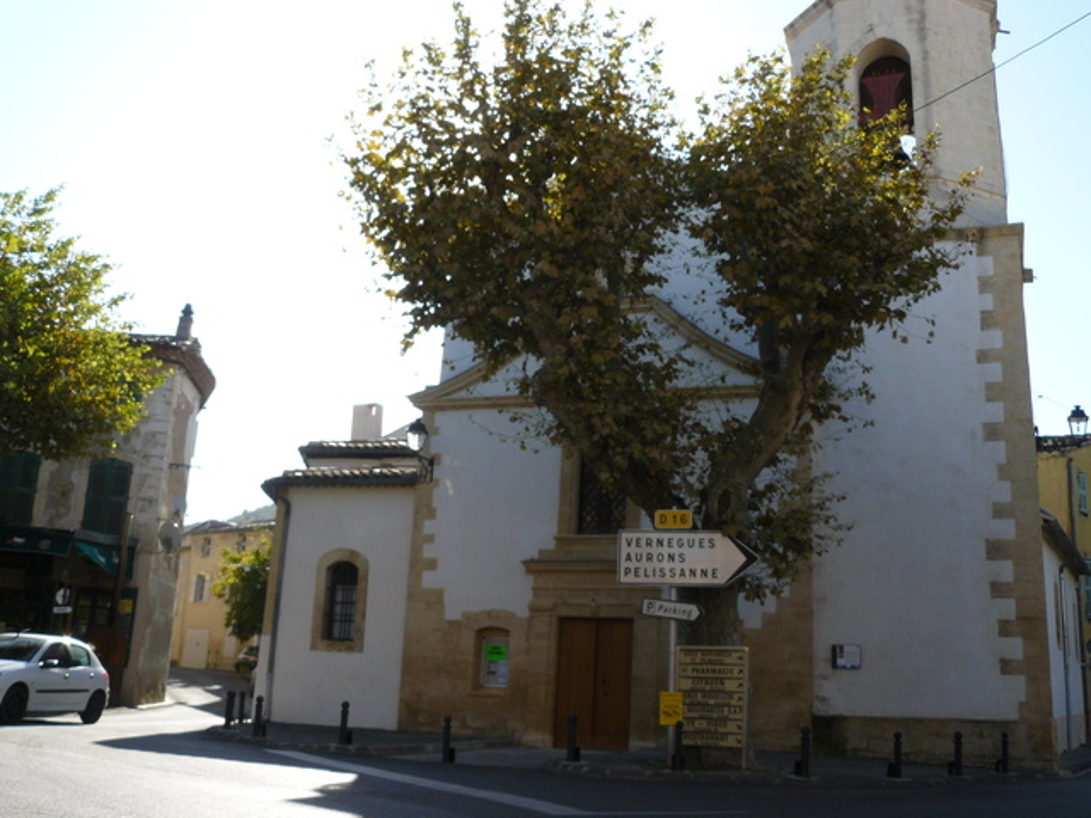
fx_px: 1135
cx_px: 546
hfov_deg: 51.4
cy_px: 409
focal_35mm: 36
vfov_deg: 39.7
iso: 100
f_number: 5.6
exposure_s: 1/250
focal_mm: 6
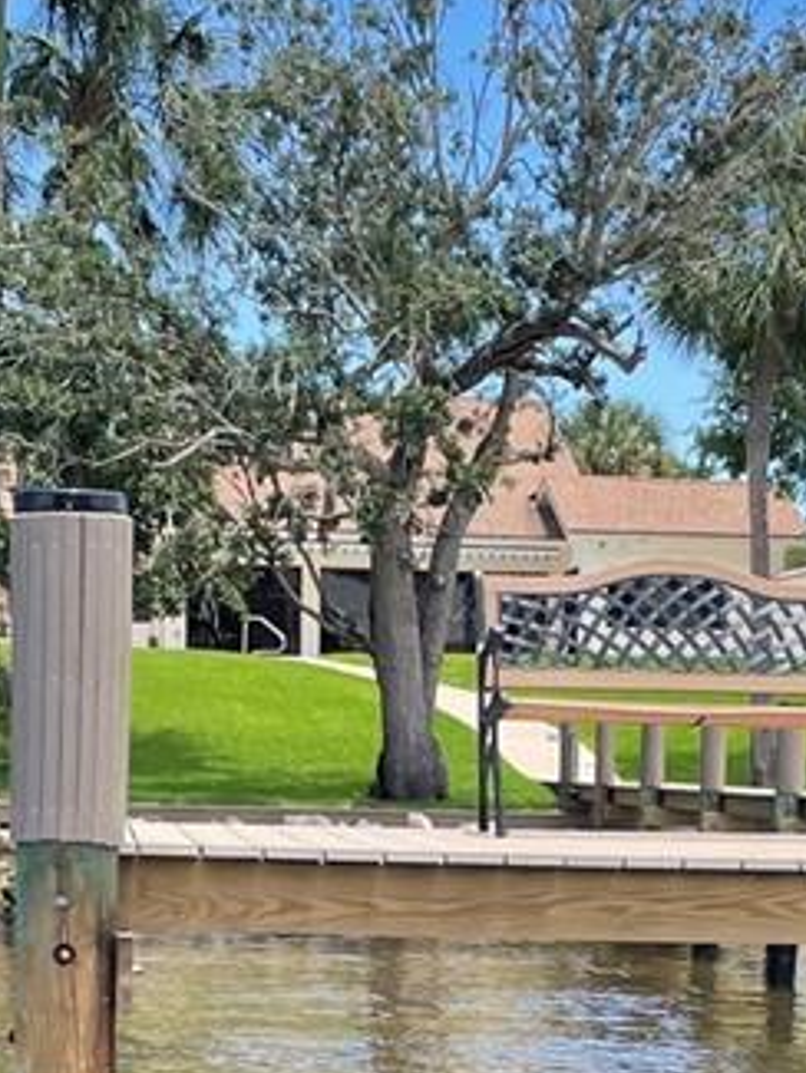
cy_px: 1023
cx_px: 403
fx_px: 2978
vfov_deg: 19.9
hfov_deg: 15.4
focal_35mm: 96
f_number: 1.6
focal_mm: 4.2
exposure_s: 1/1595
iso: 32
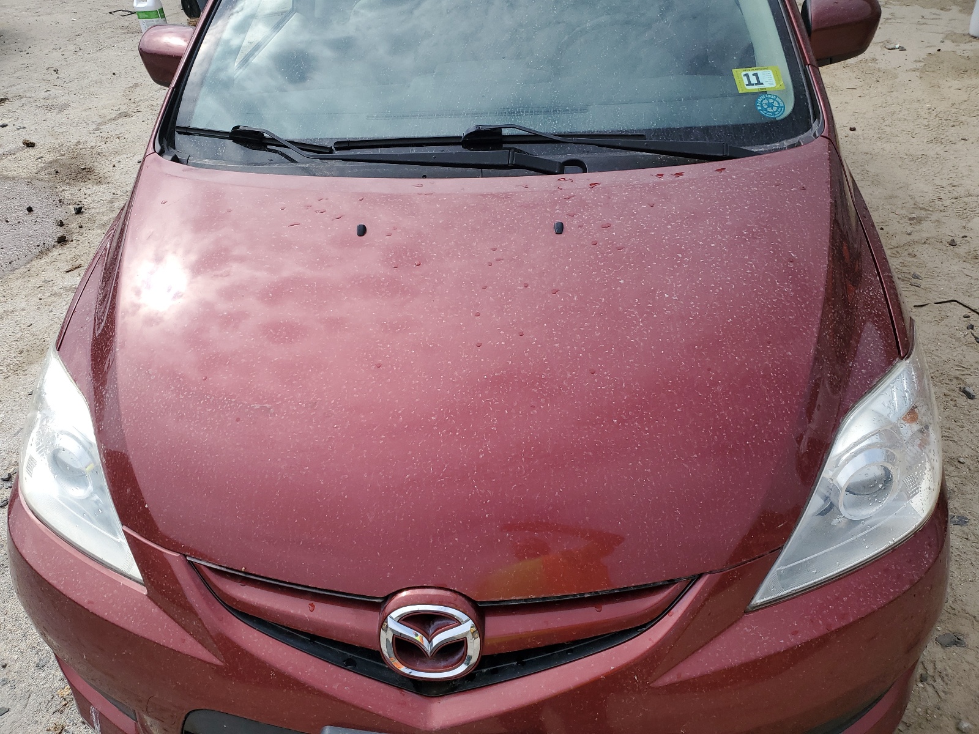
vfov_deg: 53.1
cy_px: 367
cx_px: 490
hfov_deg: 67.3
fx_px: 735
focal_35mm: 26
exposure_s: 1/2500
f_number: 1.5
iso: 50
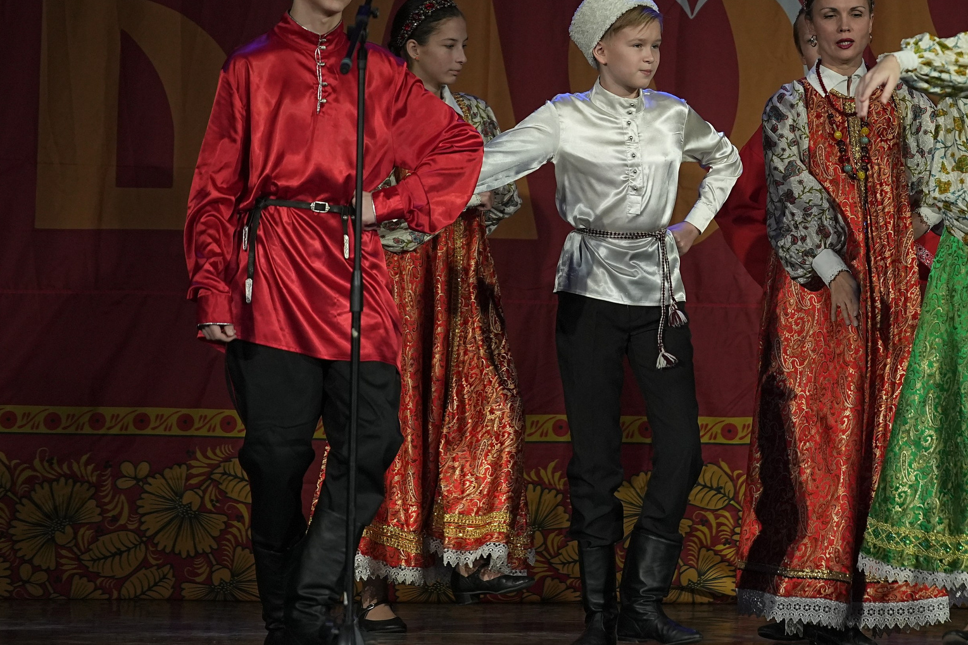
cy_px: 182
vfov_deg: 4.8
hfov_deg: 7.1
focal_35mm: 288
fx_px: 7743
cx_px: 793
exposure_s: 1/400
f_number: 4
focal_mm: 172
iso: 2000
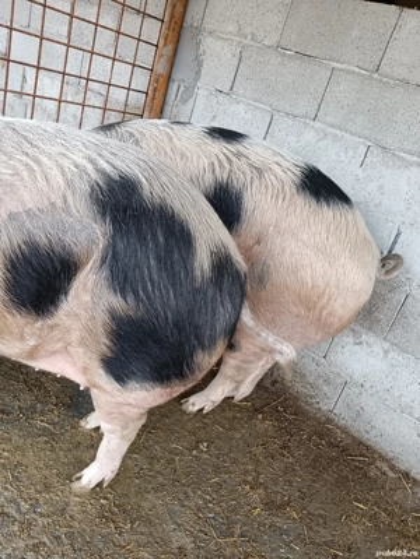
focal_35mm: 27
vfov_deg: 65.3
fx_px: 437
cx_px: 210
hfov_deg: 51.4
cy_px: 280
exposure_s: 1/100
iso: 464
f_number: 1.9
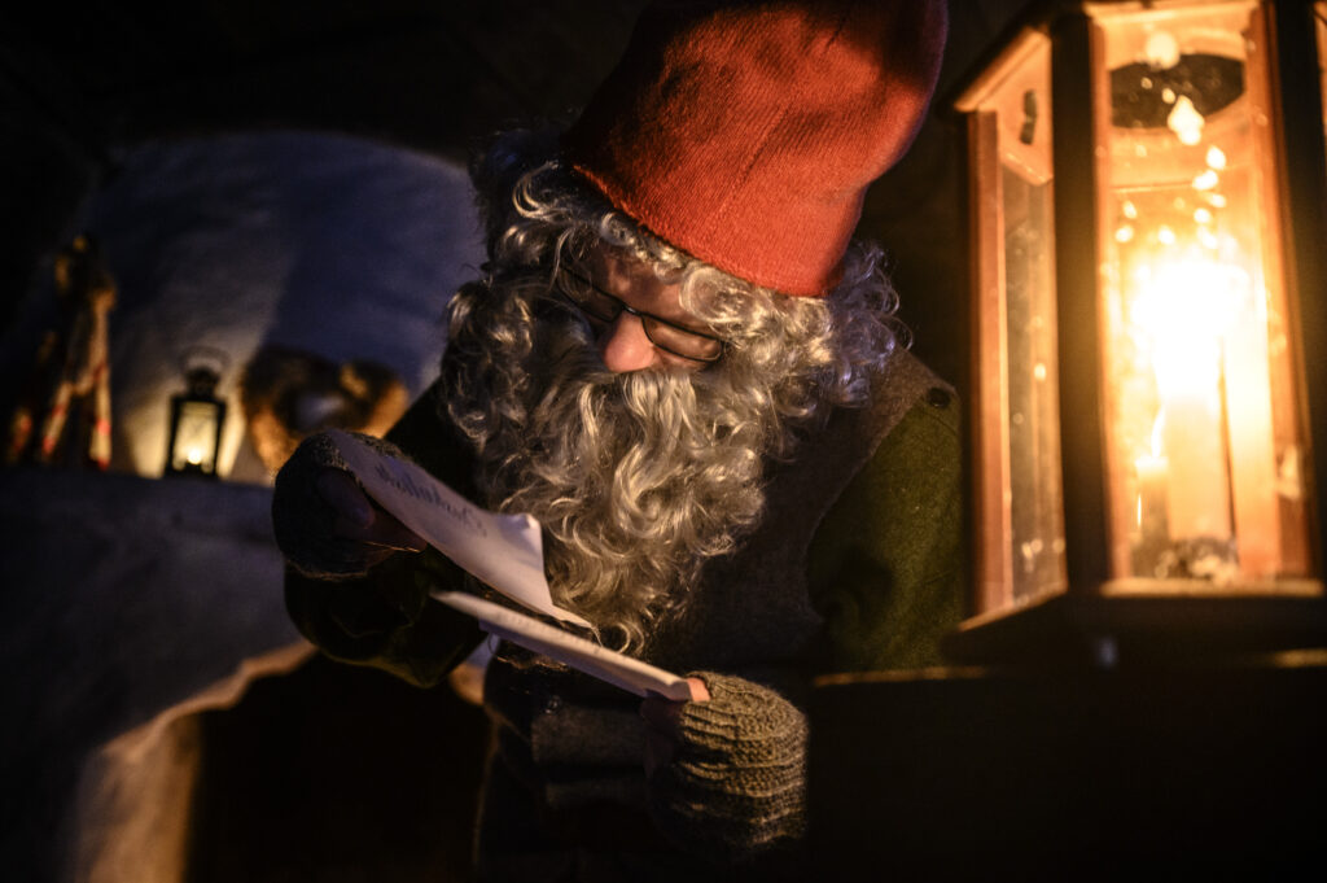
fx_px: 1473
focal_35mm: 40
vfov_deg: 33.3
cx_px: 664
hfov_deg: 48.5
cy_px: 442
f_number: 2.8
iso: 3600
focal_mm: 40
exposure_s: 1/20
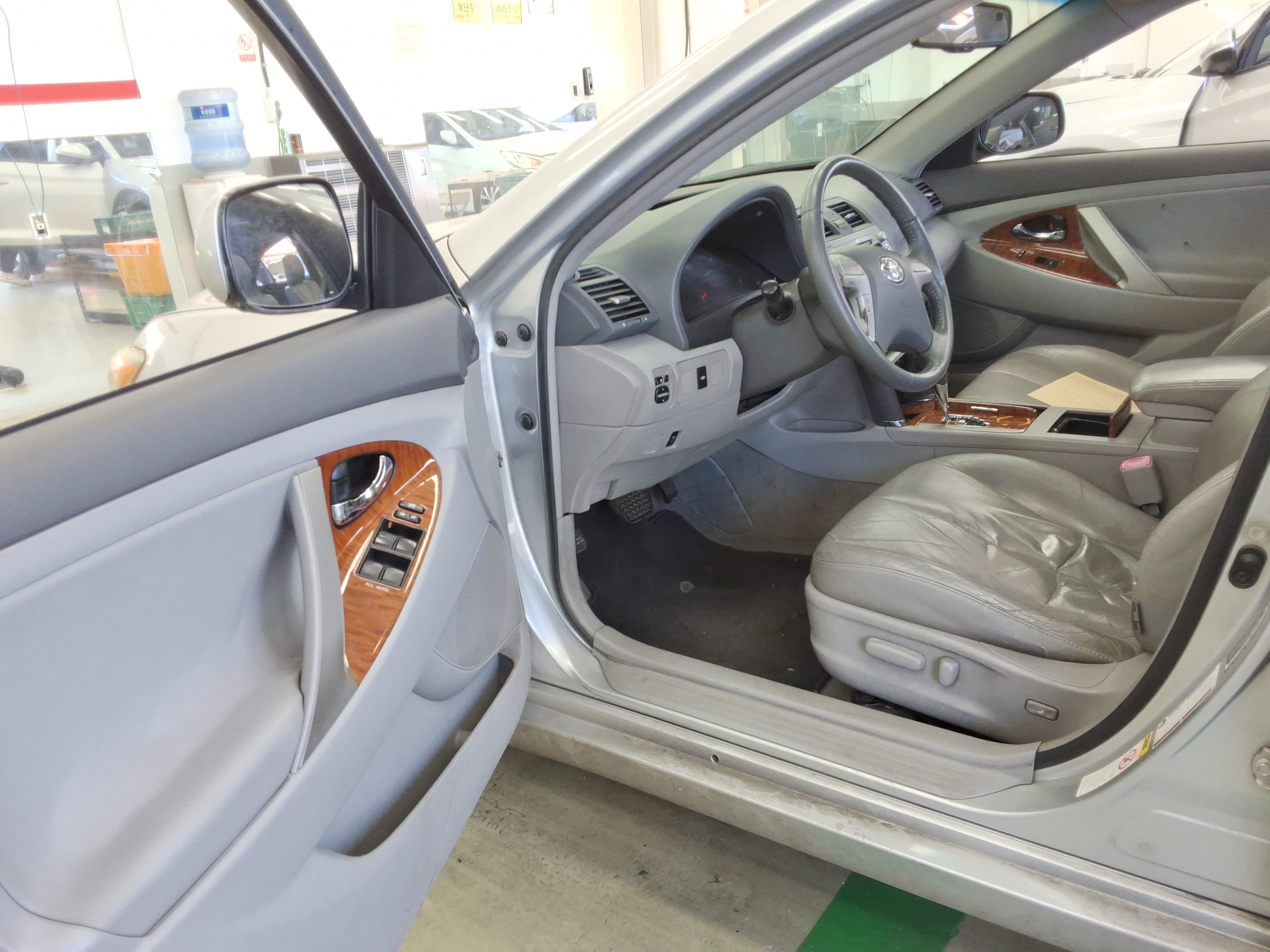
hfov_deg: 63.4
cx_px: 635
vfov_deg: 49.7
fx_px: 1027
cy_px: 476
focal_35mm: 28
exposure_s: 1/60
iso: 44
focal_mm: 2.91
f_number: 1.9
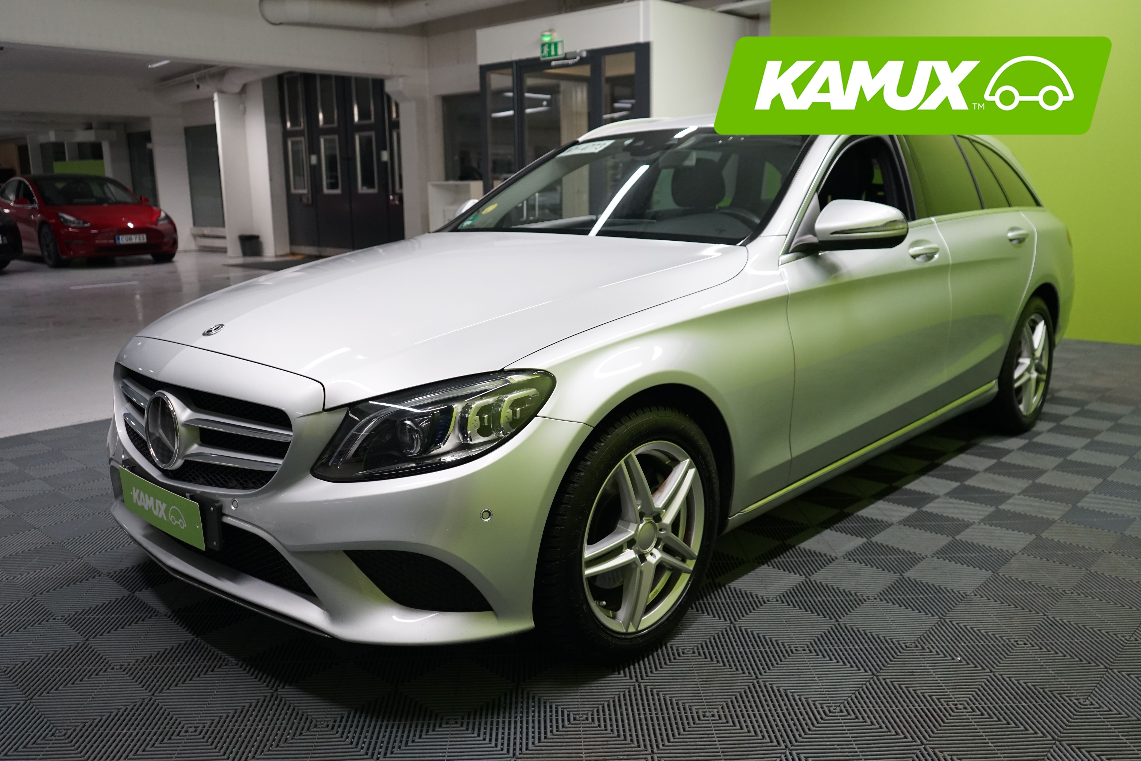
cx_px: 570
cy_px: 380
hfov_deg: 63.7
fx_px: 919
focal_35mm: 29
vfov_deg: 45.0
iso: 1250
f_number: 4
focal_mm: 29
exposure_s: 1/50
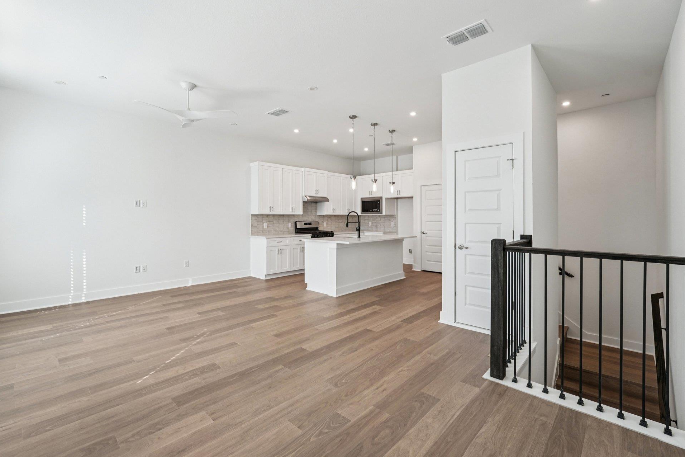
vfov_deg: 77.3
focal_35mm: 15
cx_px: 338
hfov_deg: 100.4
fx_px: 285
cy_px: 220
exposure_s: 1/160
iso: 800
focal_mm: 14
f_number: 8
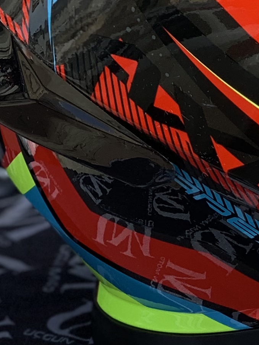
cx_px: 394
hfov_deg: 6.3
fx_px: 2314
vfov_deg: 8.3
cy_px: -172
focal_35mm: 232
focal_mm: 6
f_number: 2.4
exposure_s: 1/220
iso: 16
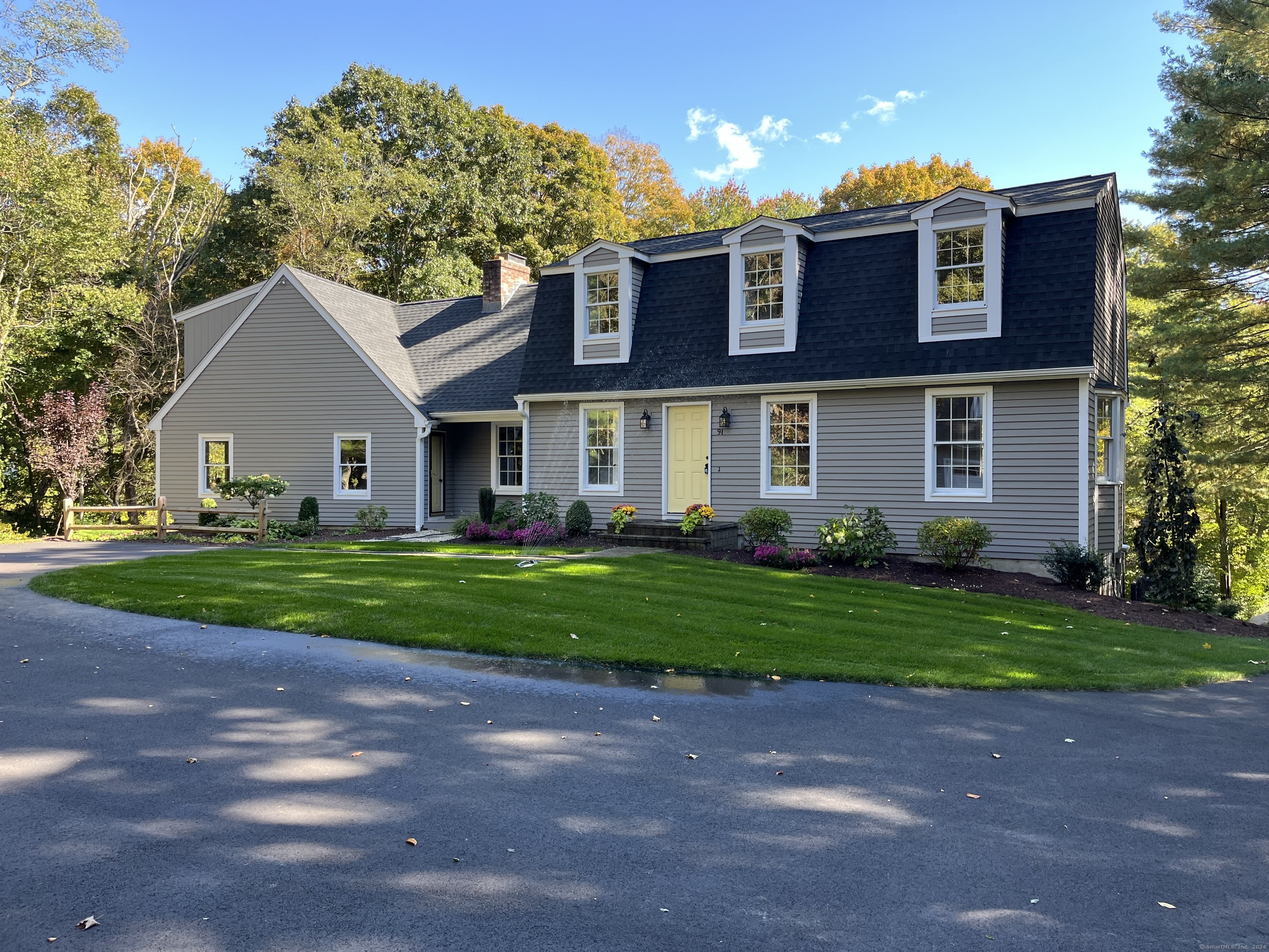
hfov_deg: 67.3
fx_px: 953
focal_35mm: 26
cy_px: 476
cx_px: 634
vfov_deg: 53.1
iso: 40
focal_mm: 5.1
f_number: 1.6
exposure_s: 1/237
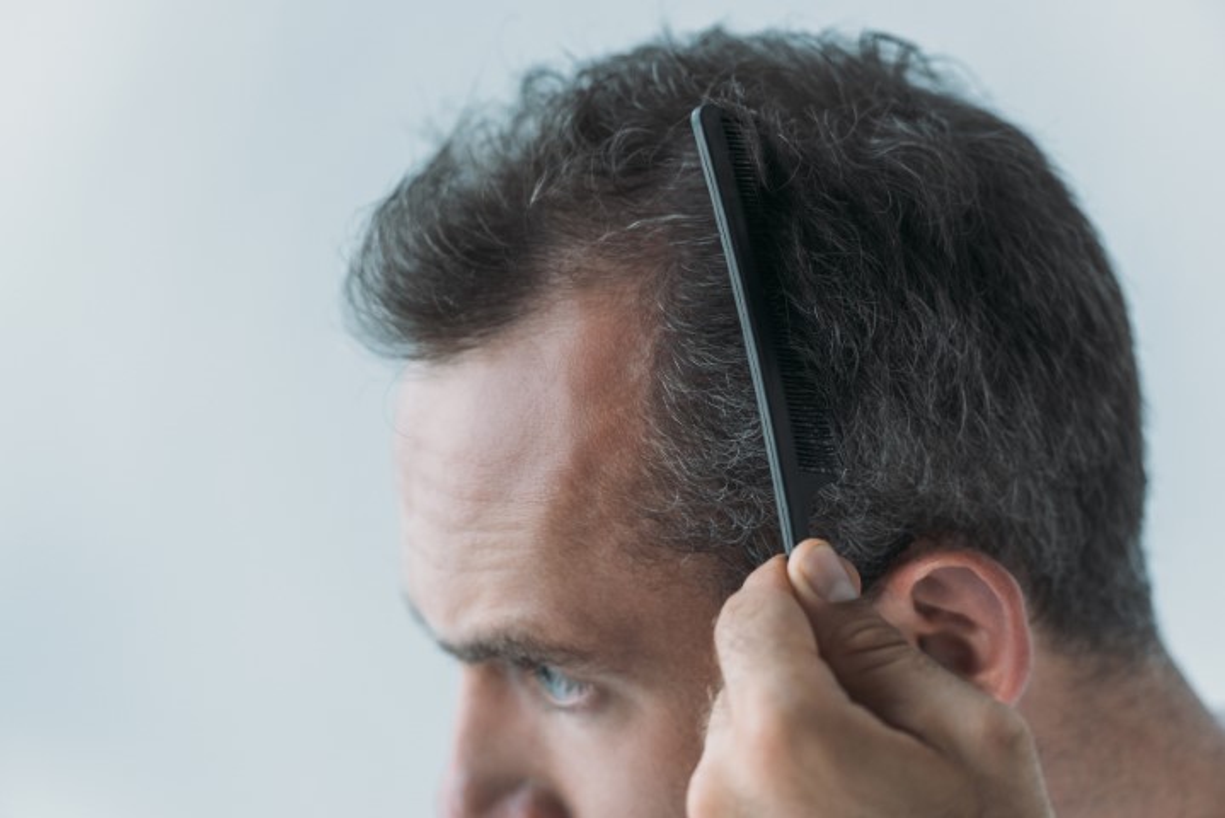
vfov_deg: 6.9
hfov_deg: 10.3
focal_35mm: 200
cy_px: 409
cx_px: 612
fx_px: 6808
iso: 800
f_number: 4
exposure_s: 1/200
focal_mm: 200
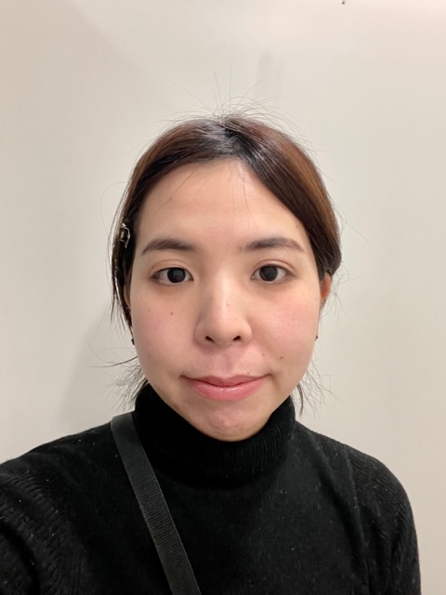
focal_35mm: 30
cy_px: 298
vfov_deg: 60.0
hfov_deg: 46.8
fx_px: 515
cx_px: 223
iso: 320
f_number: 2.2
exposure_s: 1/50
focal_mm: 2.71
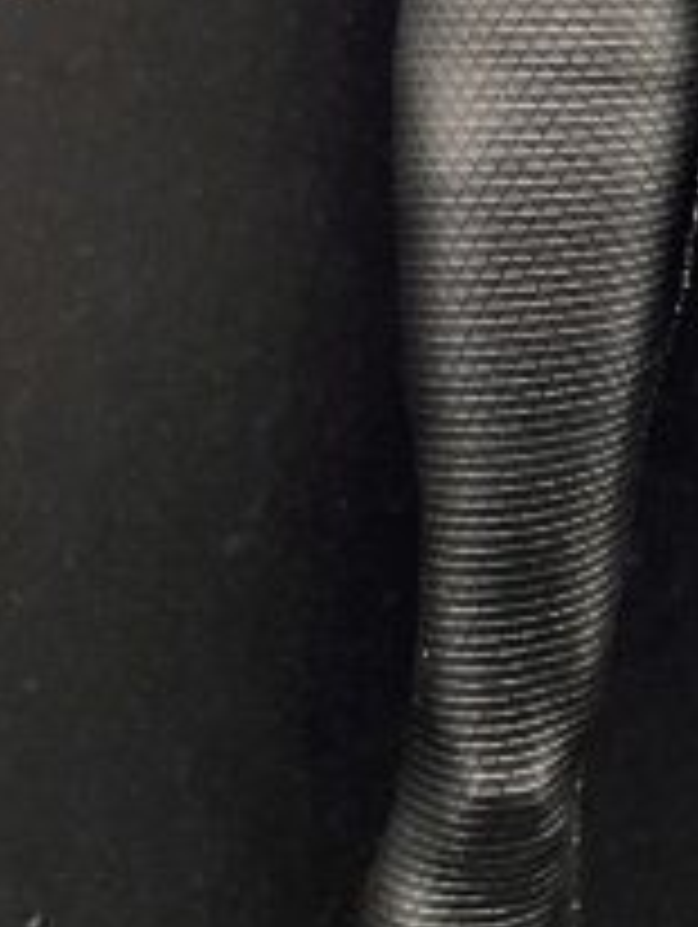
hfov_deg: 11.4
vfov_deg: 15.1
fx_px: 3461
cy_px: 117
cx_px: 635
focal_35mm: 129
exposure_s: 1/50
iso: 160
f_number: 1.6
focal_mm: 5.1
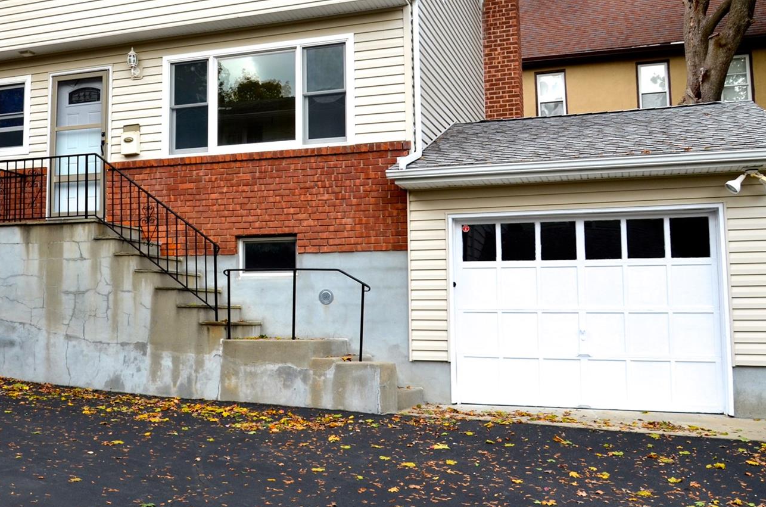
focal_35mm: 43
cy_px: 194
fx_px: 913
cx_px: 196
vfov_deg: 30.9
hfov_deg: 44.1
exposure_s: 1/200
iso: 200
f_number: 7.1
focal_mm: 18
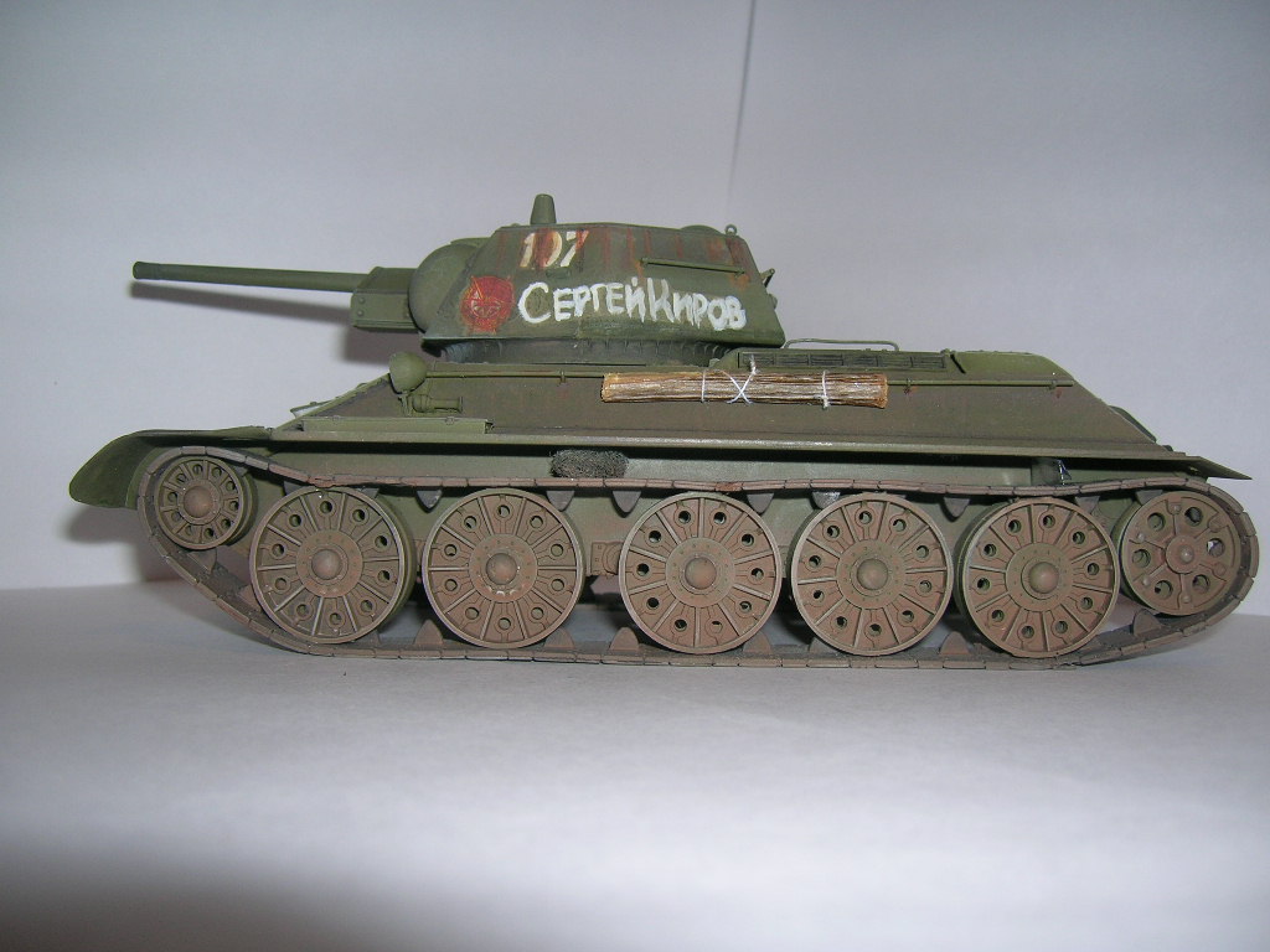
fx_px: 1247
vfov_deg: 41.8
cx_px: 635
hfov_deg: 54.0
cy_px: 476
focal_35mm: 34
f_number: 2.9
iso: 50
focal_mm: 5.7
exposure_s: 1/60.1
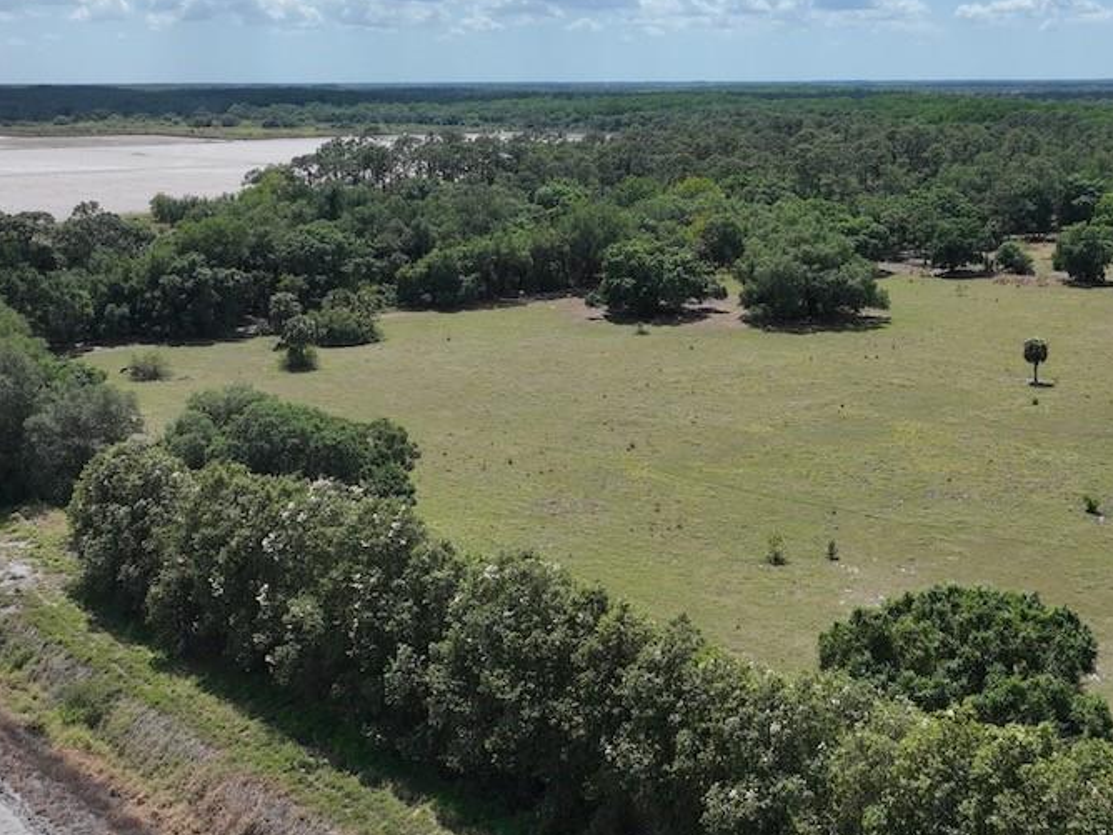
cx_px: 785
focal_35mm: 46
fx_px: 1479
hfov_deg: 40.5
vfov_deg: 31.5
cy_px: 418
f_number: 4
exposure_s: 1/2000
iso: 100
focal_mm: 12.29
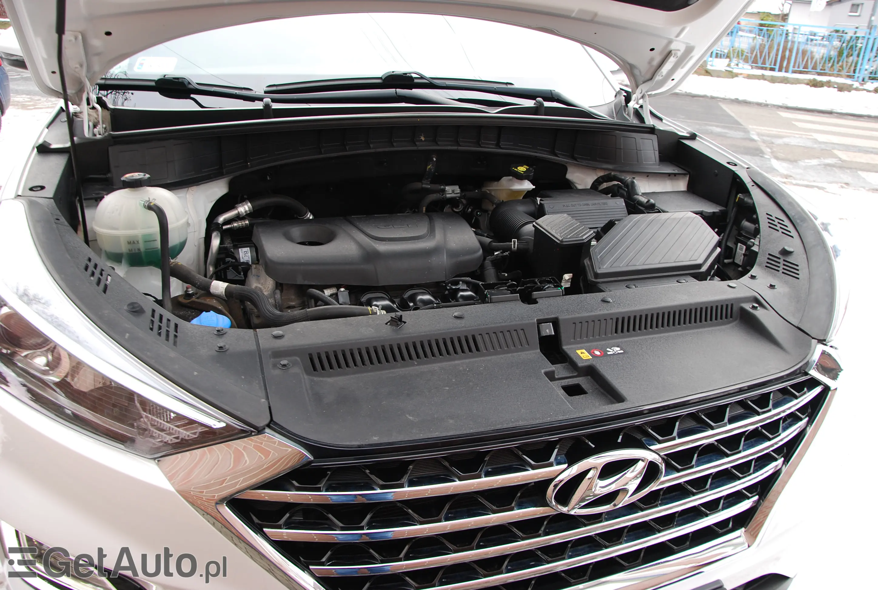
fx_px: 660
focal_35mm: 27
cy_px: 295
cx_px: 439
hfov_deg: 67.3
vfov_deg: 48.1
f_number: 4
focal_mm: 18
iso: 200
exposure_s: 1/50
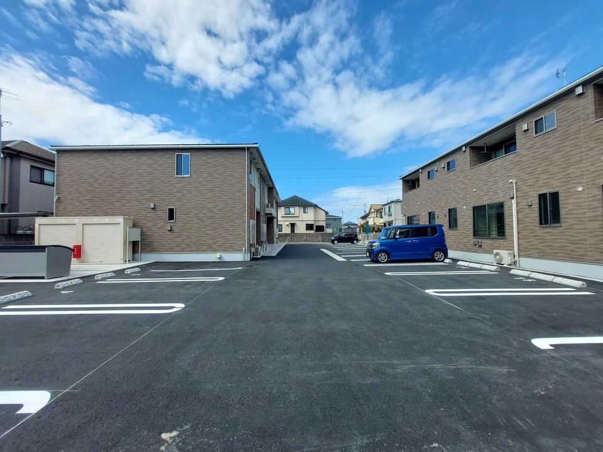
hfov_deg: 106.2
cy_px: 226
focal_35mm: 13
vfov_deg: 89.9
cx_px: 302
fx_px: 226
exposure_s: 1/1148
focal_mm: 1.74
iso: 50
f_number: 2.2
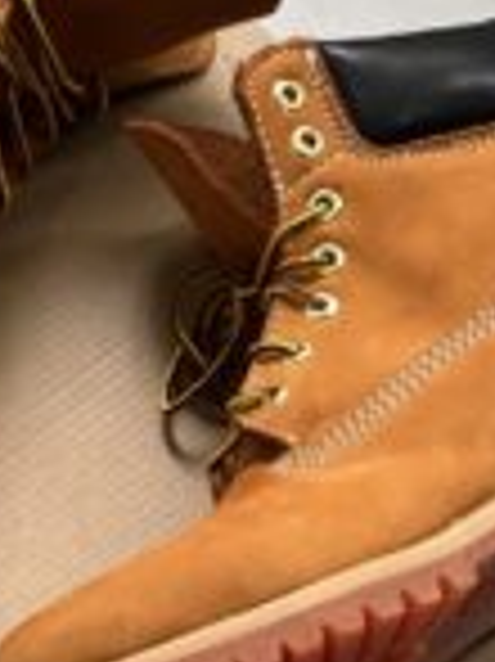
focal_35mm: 226
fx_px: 4315
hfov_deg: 6.6
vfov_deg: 8.8
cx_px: 153
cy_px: 338
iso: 250
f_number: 2.8
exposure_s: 1/40
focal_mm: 9
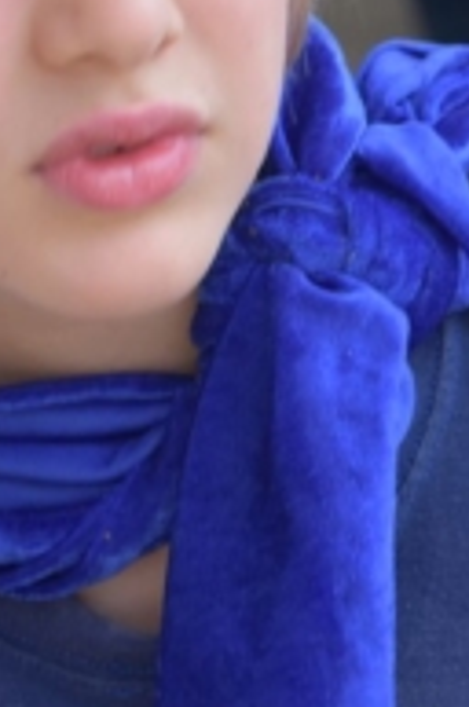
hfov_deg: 3.4
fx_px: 8007
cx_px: 60
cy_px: 110
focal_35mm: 408
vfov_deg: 5.1
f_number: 5.6
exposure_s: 1/125
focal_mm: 105
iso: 400
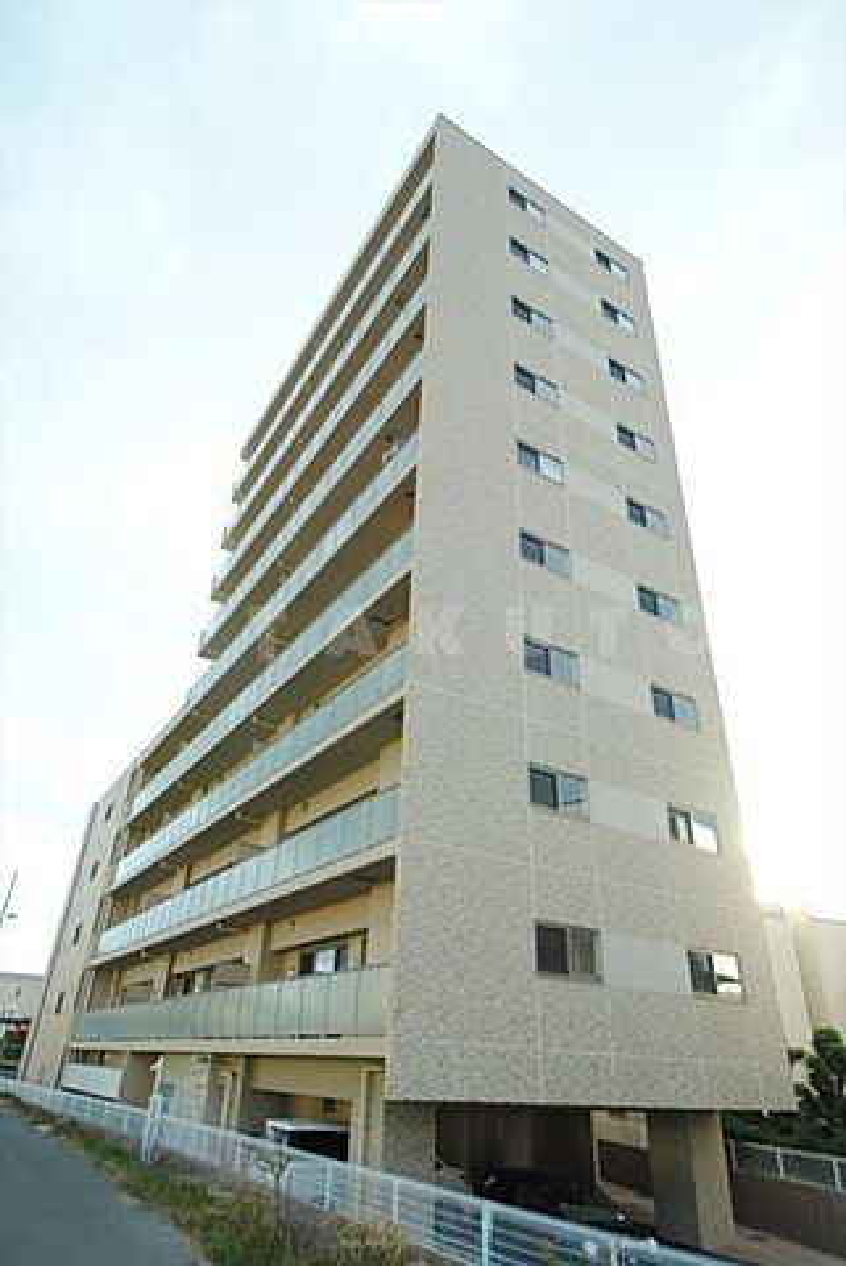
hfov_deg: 59.6
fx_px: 739
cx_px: 423
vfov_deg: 81.2
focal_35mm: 21
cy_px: 633
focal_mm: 14
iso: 800
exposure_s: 1/200
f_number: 7.1
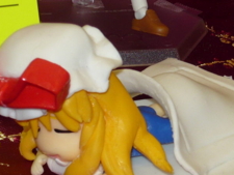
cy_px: 122
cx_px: 100
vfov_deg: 6.9
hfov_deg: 9.2
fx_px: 1447
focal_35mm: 214
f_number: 3.9
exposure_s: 1/50
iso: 100
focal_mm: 11.1
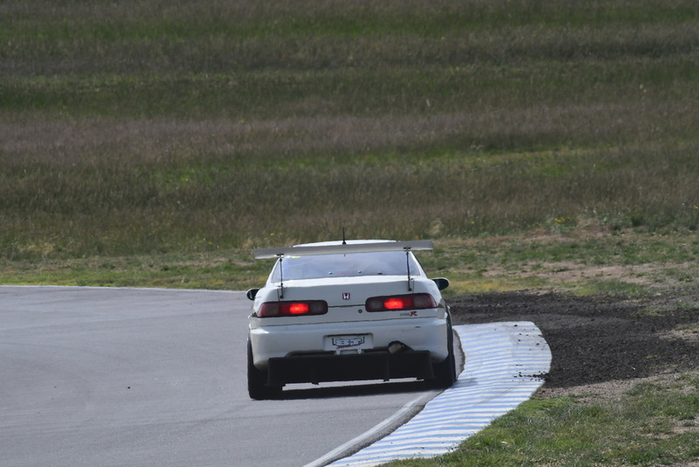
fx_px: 14567
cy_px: 234
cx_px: 350
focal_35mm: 750
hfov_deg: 2.7
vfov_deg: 1.8
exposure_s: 1/640
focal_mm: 500
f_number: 11
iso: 320
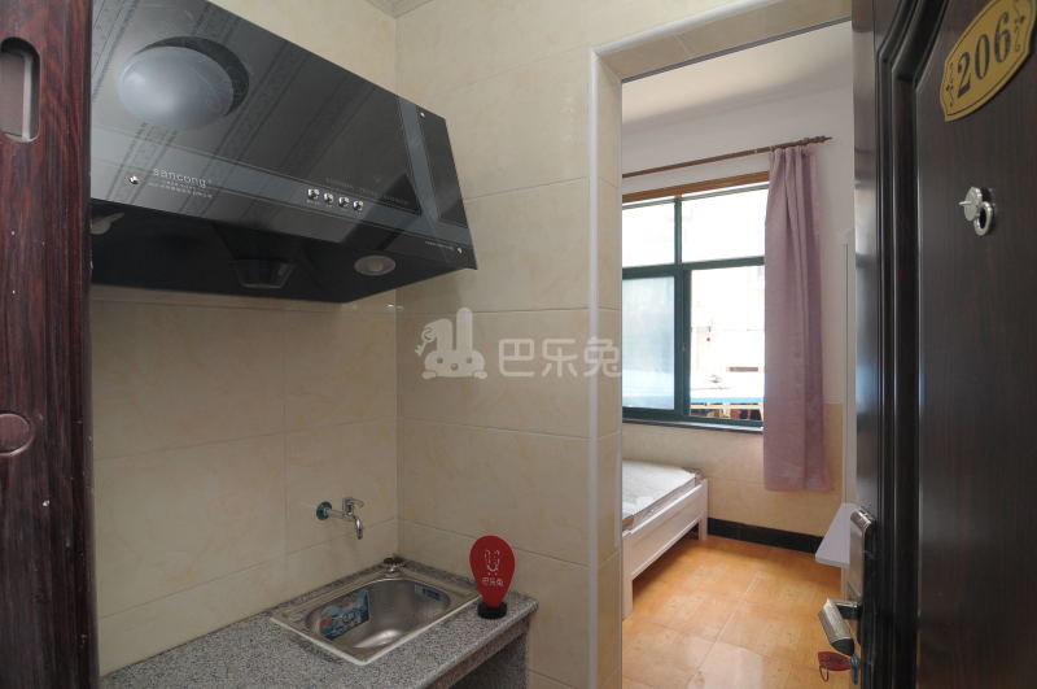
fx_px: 518
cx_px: 518
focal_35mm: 18
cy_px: 344
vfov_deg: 67.2
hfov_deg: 90.1
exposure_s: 1/60
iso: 500
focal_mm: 12
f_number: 6.3
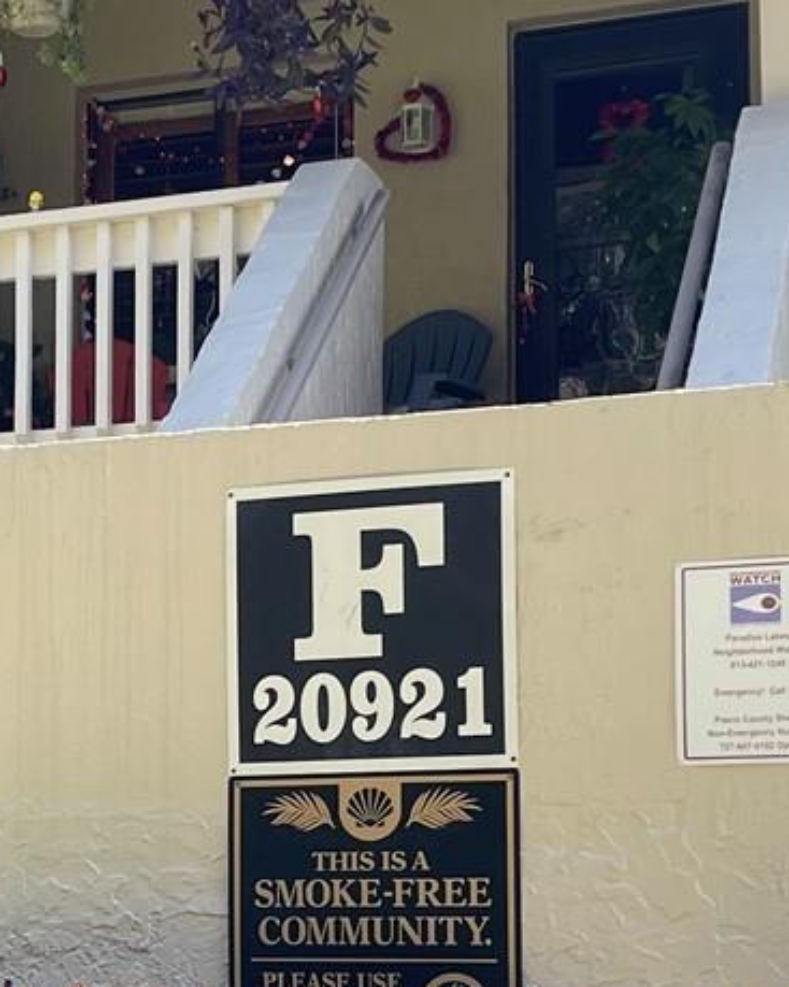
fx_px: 2482
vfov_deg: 22.2
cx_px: 11
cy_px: 791
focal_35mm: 85
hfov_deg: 17.7
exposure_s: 1/486
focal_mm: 5.1
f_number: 1.6
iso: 32
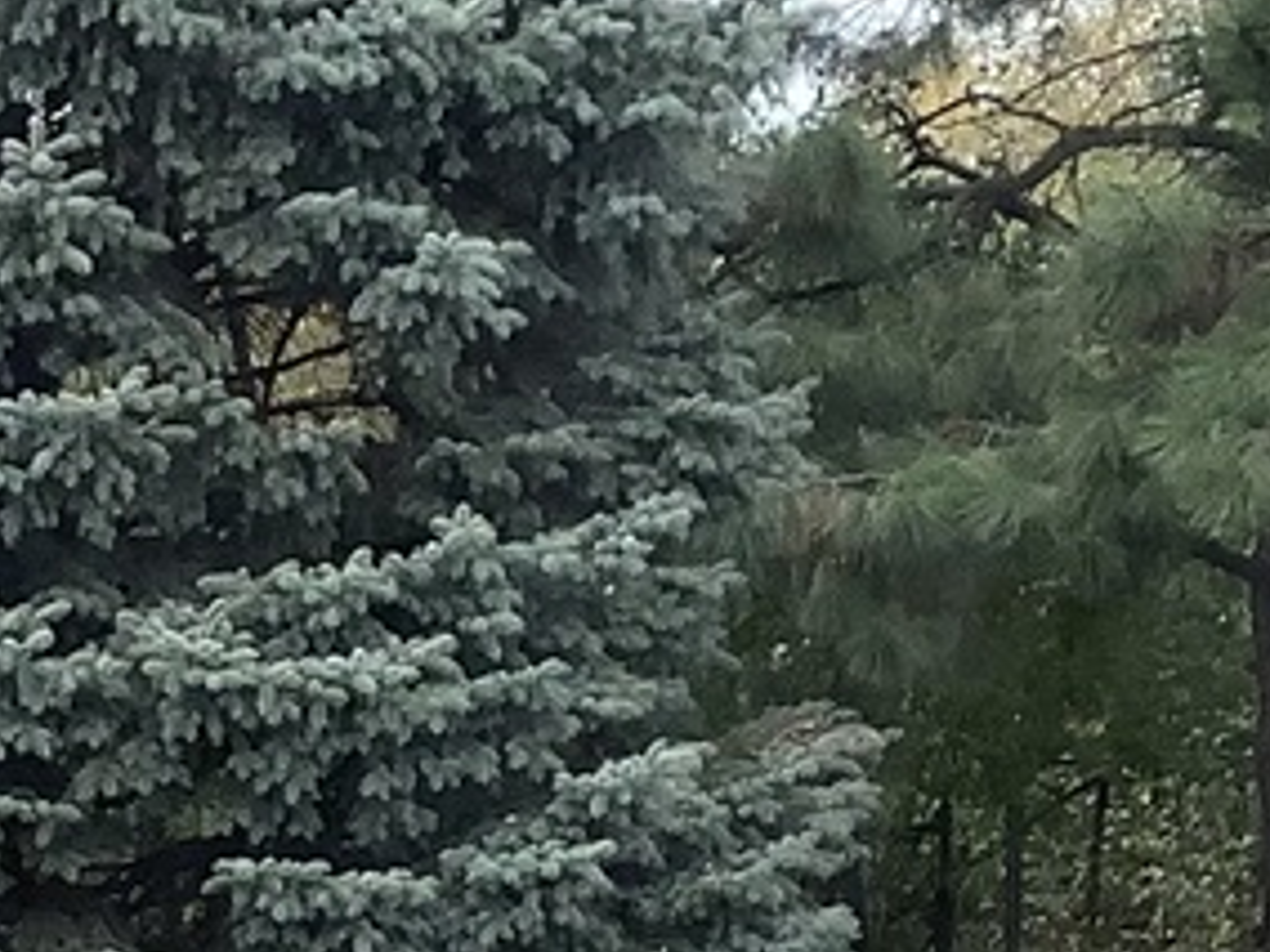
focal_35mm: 157
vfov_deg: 9.2
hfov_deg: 12.6
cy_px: 1453
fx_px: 5760
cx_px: 492
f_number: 2.4
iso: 40
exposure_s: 1/120
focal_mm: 3.3
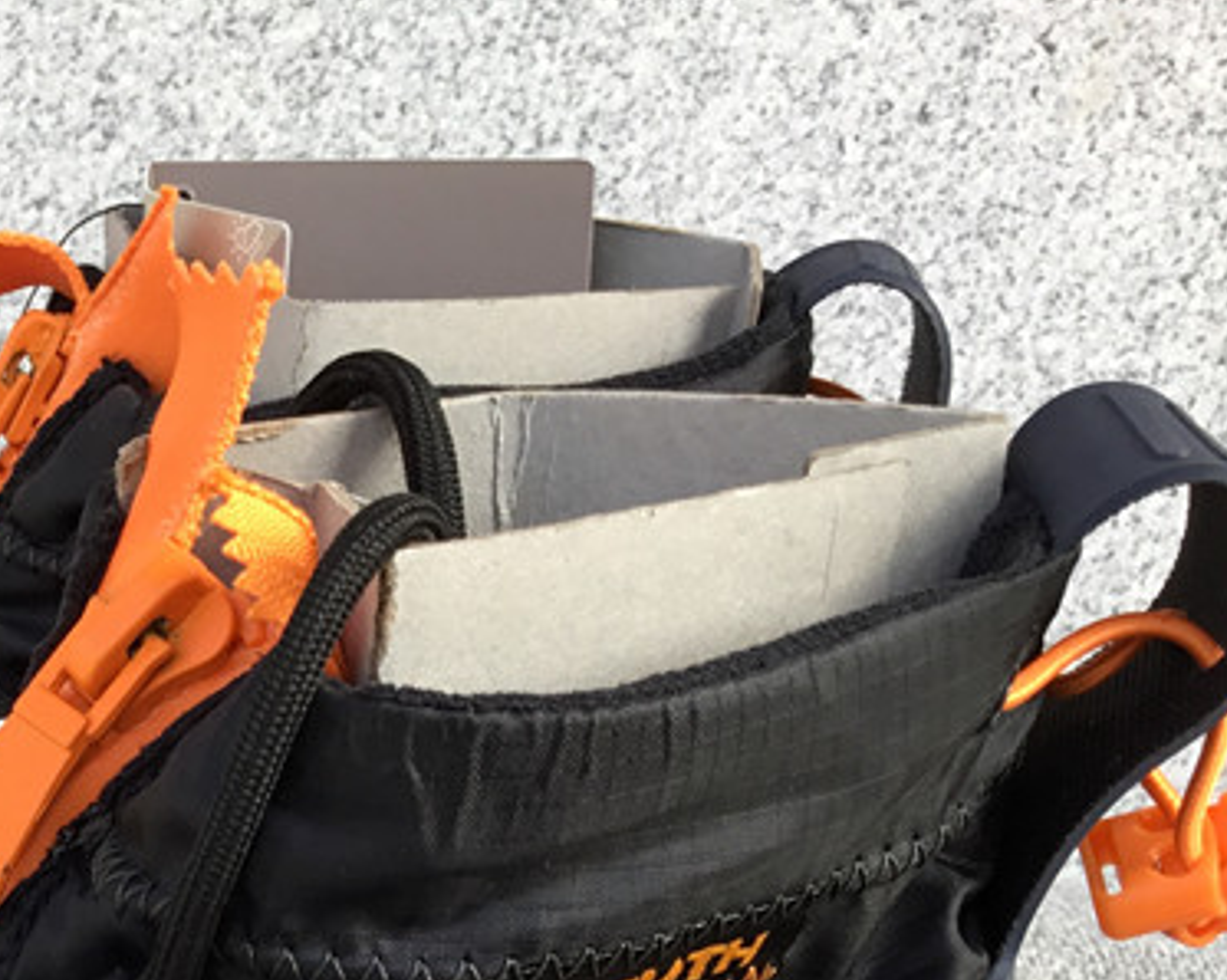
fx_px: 2650
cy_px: 1093
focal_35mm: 73
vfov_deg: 20.0
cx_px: -122
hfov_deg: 24.3
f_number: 2.4
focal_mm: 3.3
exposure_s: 1/128
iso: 25
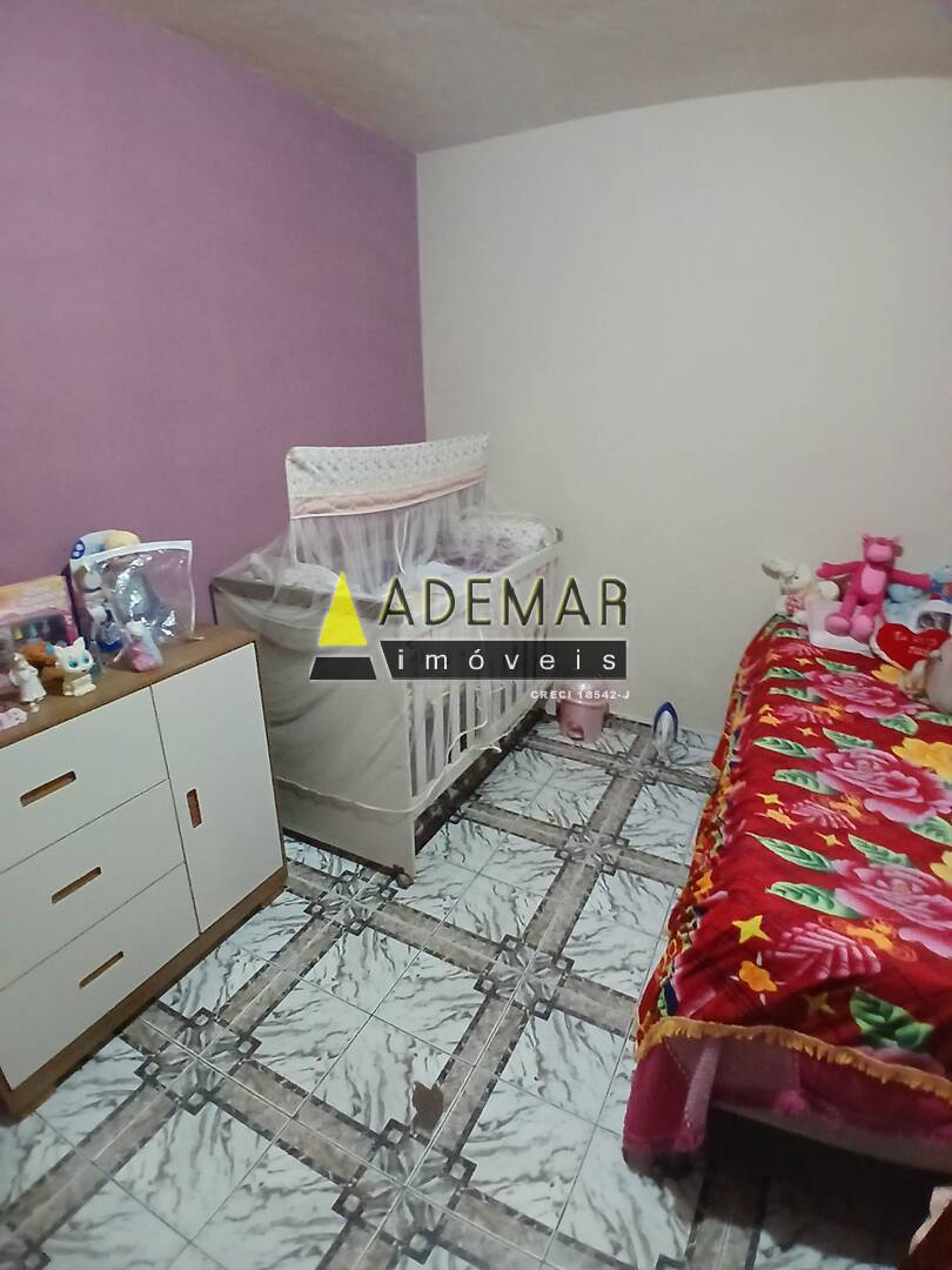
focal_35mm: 17
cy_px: 635
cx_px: 476
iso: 640
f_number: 2.2
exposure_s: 1/20
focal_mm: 1.4
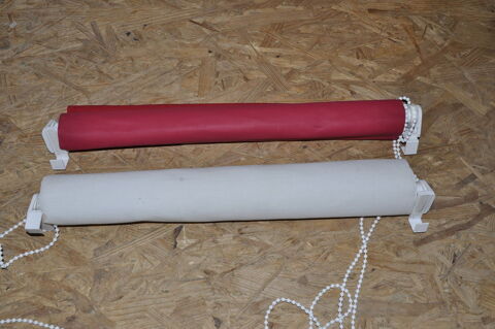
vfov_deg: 34.1
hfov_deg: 49.6
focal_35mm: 39
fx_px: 536
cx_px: 248
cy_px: 164
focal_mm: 26
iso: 200
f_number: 13
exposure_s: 1/200
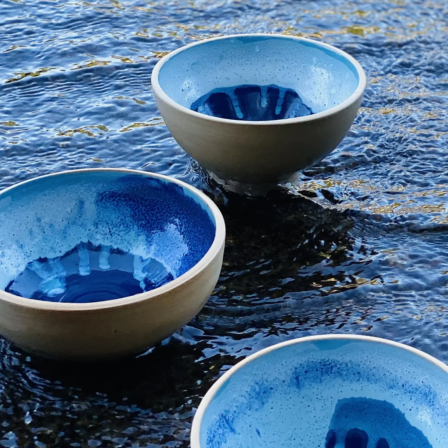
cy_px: 121
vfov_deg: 13.3
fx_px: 1918
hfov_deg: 13.3
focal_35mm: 131
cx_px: 342
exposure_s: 1/122
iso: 32
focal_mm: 6
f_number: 2
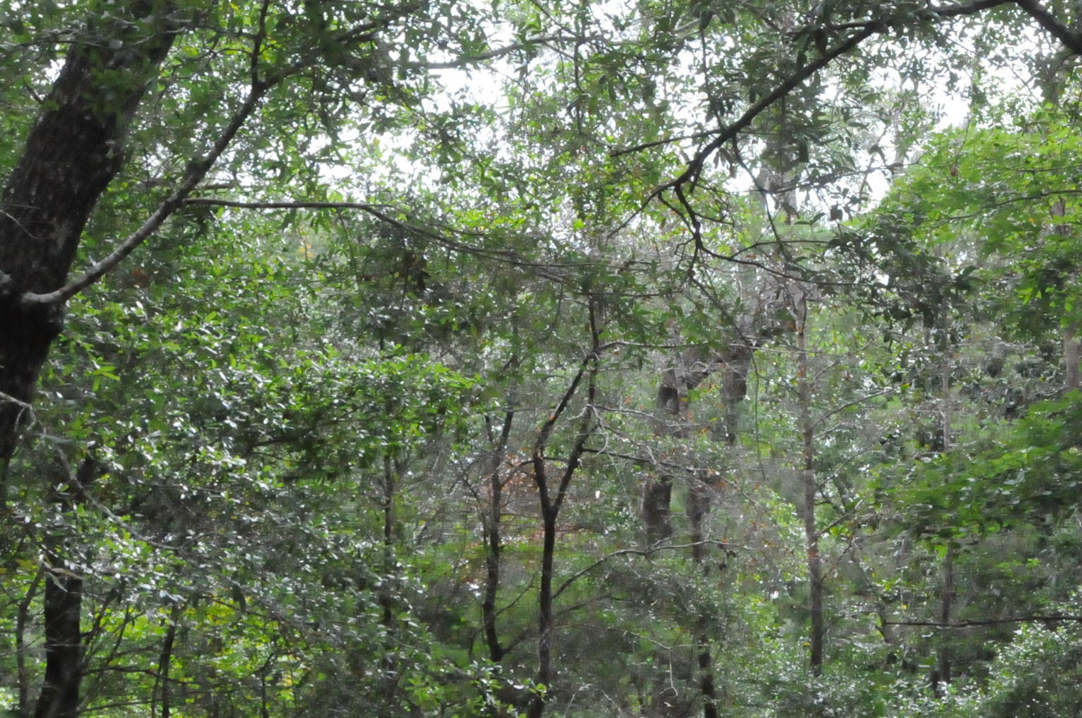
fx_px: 1771
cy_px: 303
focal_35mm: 59
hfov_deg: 32.4
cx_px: 961
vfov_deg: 22.9
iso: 3200
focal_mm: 20
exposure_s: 1/500
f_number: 11
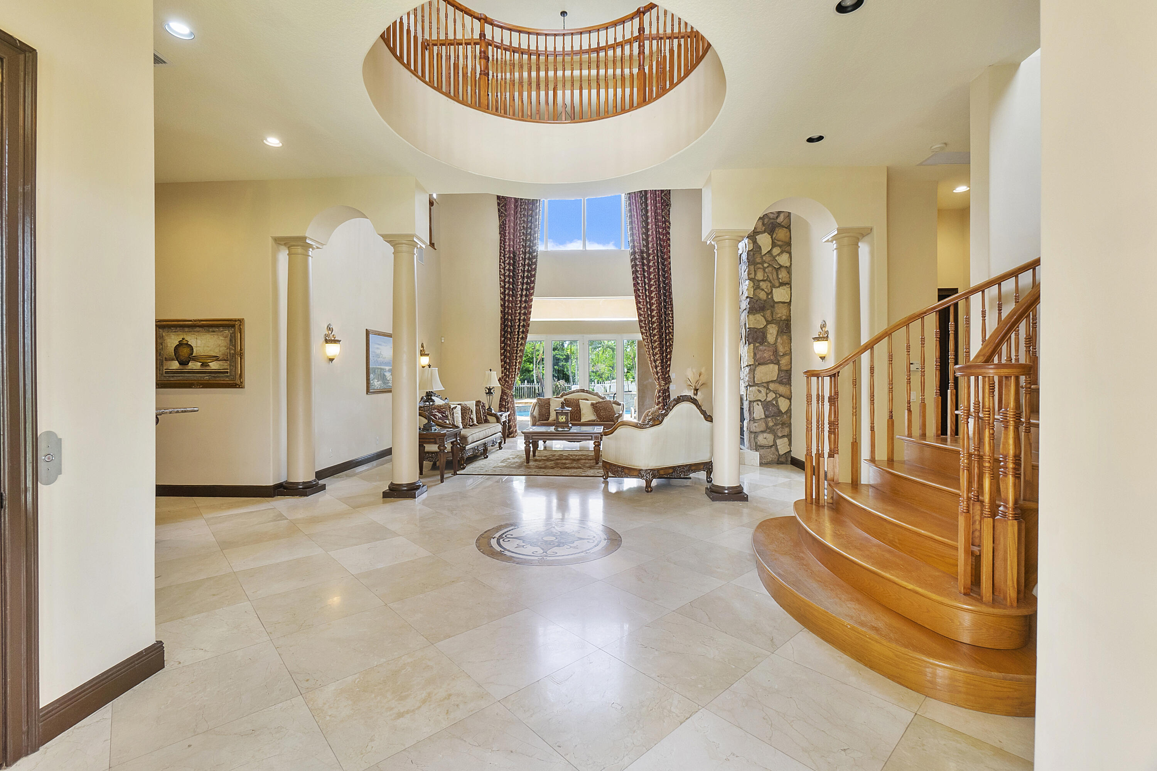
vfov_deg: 77.3
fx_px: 482
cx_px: 578
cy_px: 386
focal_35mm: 15
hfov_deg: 100.4
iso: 250
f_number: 8
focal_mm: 10
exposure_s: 1/100
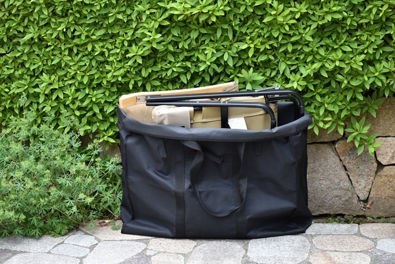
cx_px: 198
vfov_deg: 10.8
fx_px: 1399
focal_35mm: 128
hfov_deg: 16.1
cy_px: 132
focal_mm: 85
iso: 200
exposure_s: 1/20
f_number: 4.8
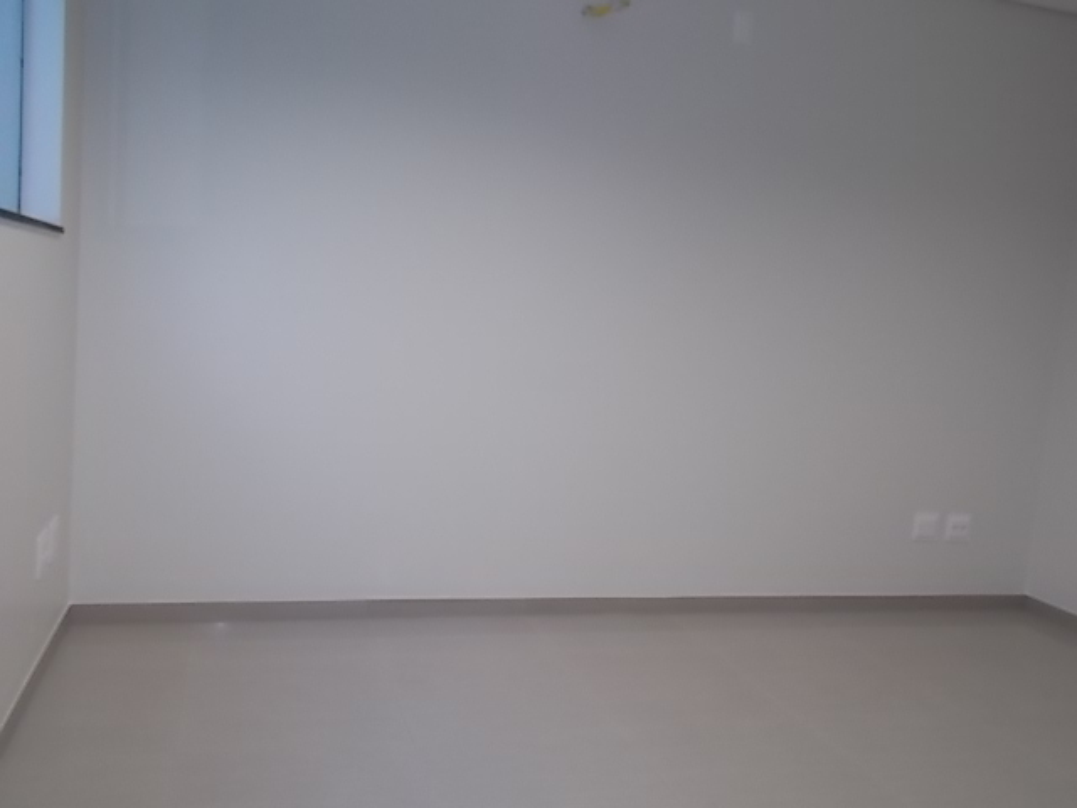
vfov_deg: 46.8
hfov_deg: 60.0
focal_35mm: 30
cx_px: 538
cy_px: 404
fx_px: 933
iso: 200
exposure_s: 1/30
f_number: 3.3
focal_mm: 5.3
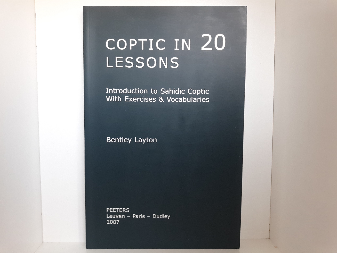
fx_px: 273
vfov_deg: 49.7
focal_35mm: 28
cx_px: 168
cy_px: 126
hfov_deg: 63.4
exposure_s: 1/50
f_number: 1.7
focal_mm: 3.7
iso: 250
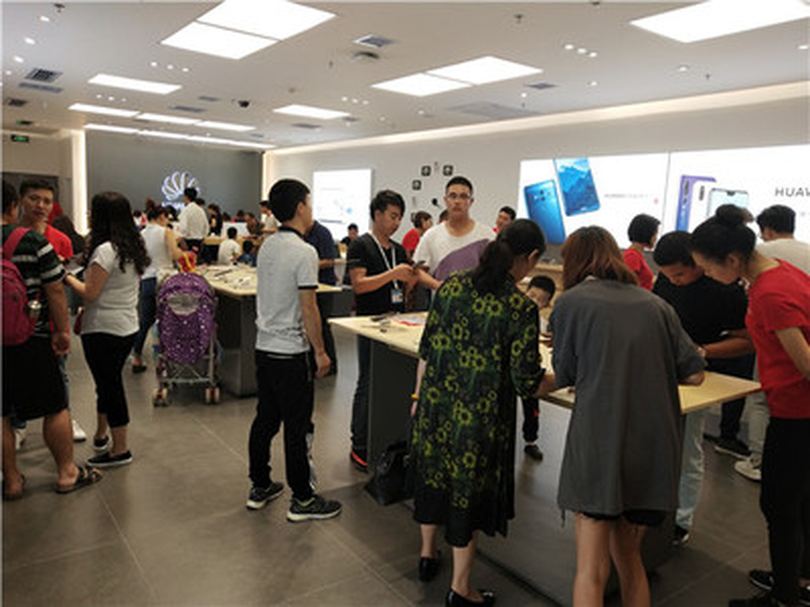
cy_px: 304
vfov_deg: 46.8
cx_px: 405
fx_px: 702
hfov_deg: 60.0
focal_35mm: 30
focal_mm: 3.95
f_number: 1.8
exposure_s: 1/100
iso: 71
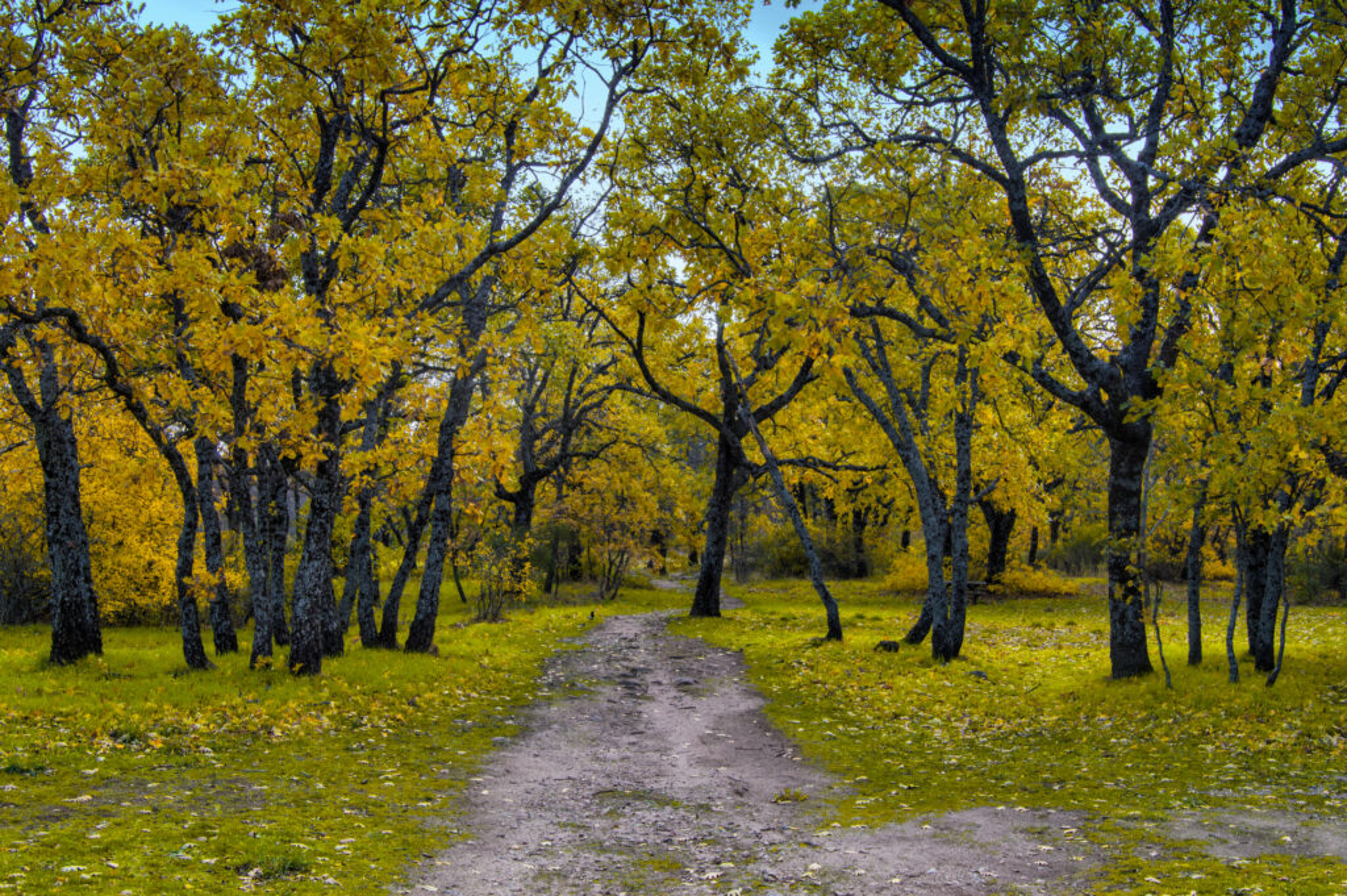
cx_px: 674
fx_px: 1346
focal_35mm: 36
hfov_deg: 53.2
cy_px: 448
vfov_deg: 36.8
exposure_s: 1/50
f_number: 14
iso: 200
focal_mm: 24
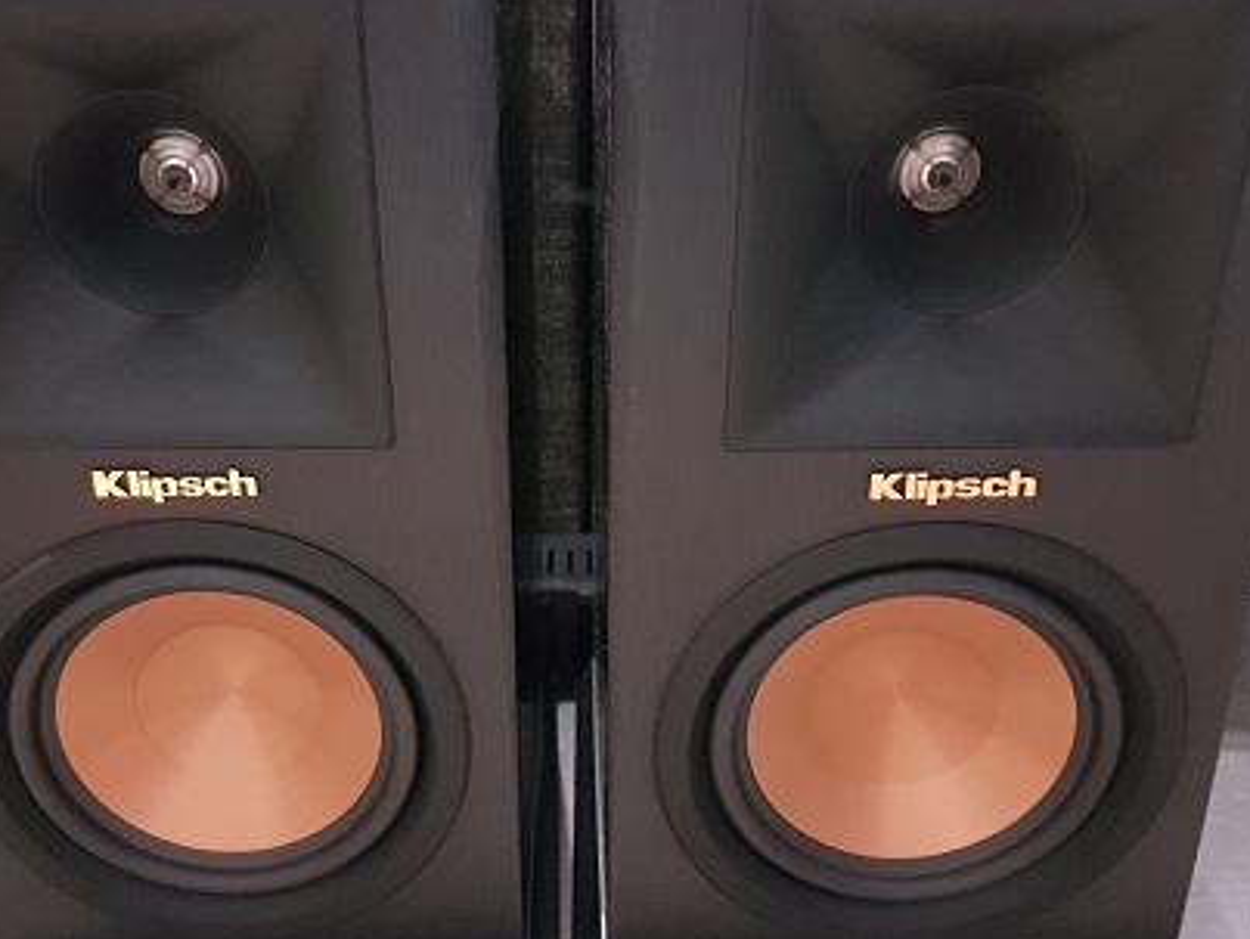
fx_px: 1410
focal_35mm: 39
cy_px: 443
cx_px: 566
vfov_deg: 36.9
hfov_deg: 47.8
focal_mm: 4.2
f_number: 1.7
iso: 800
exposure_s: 1/10
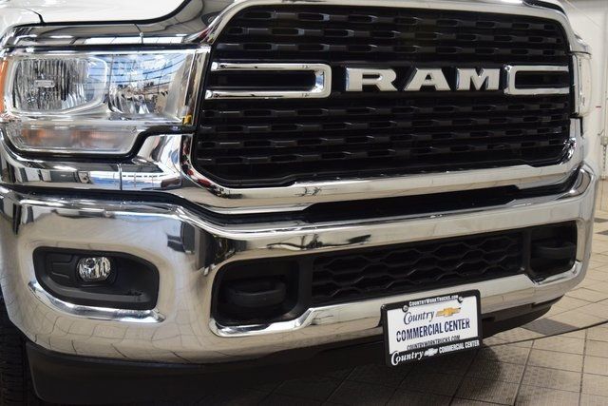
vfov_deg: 30.9
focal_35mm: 44
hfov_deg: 45.0
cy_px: 203
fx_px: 735
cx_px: 304
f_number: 6.3
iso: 1600
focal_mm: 29
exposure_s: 1/60
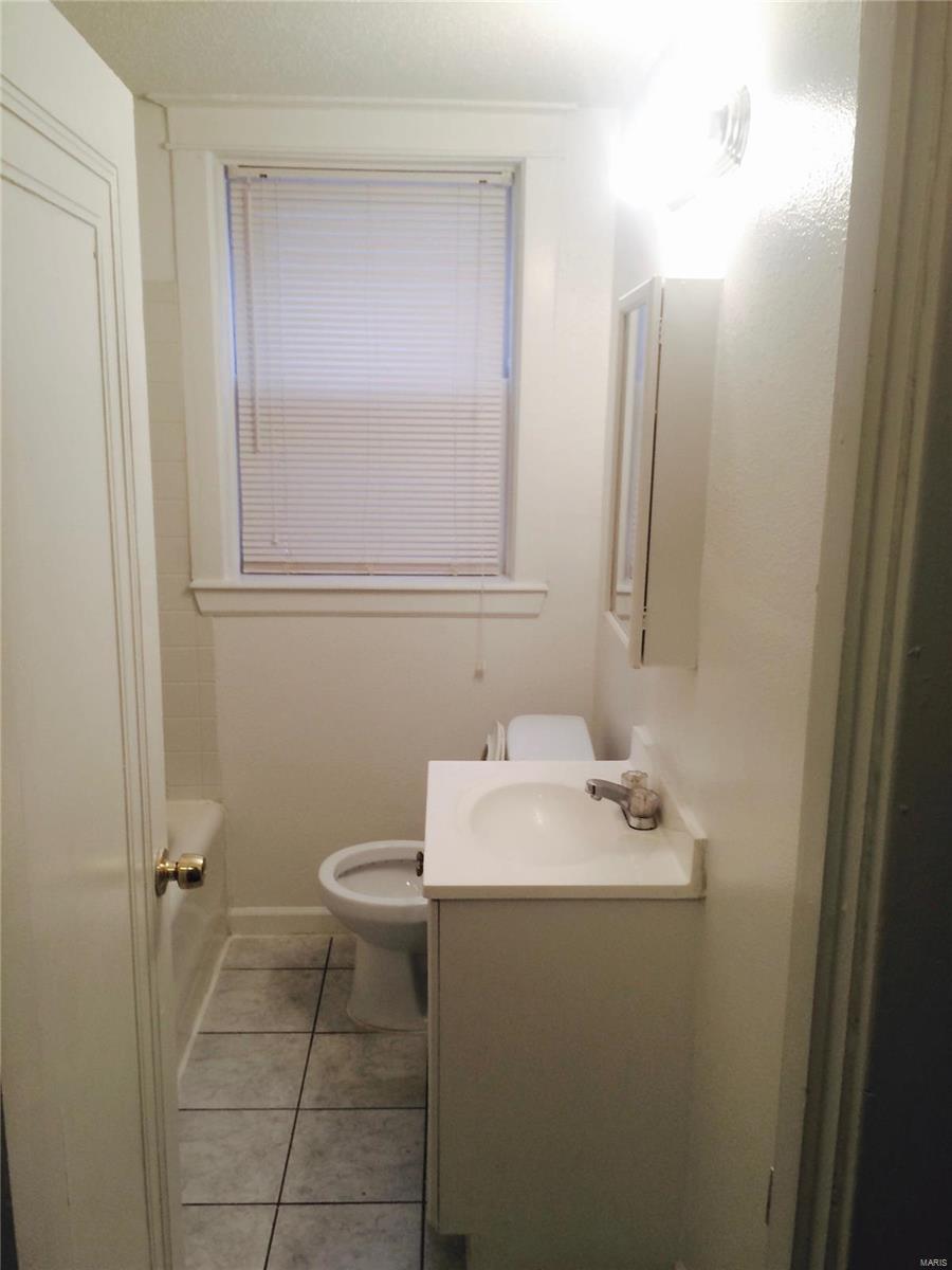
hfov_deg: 48.2
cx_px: 476
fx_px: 1063
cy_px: 635
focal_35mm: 29
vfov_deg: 61.7
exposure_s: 1/30
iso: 64
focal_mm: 4.15
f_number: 2.2
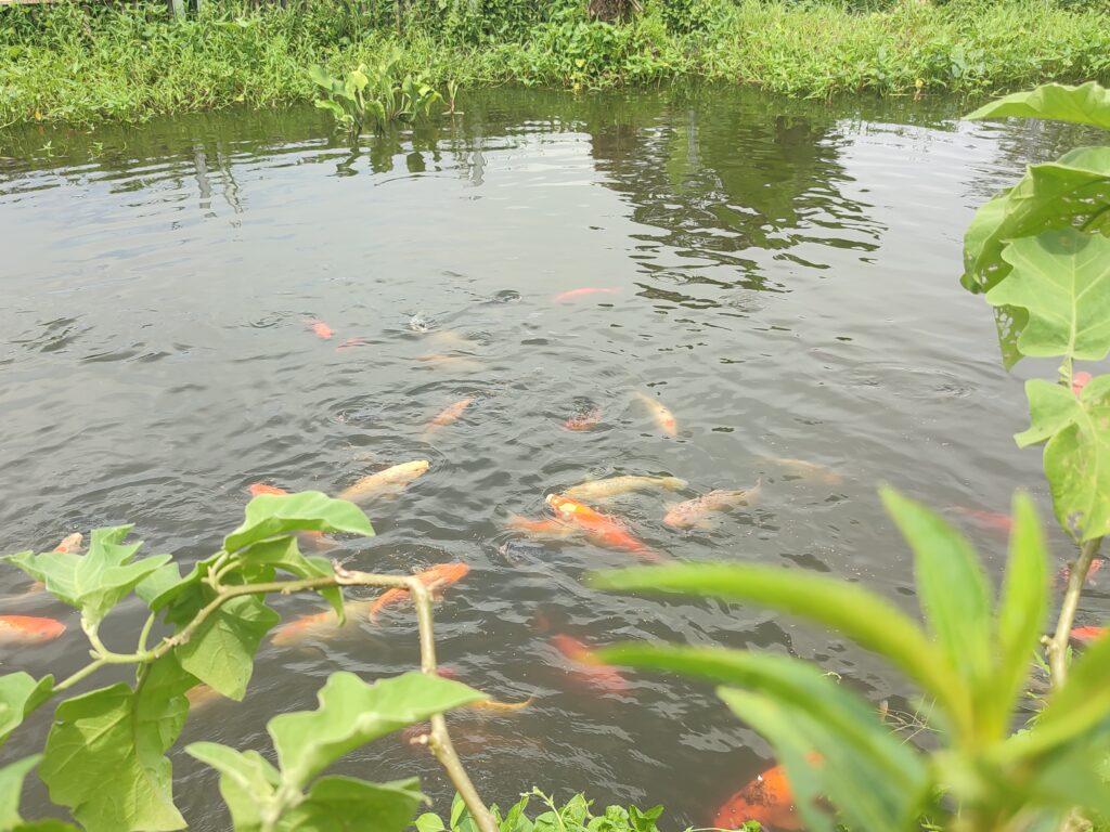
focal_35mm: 25
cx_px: 555
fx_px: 802
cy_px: 416
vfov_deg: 54.9
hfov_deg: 69.4
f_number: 1.9
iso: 50
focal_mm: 6.04
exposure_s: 1/235
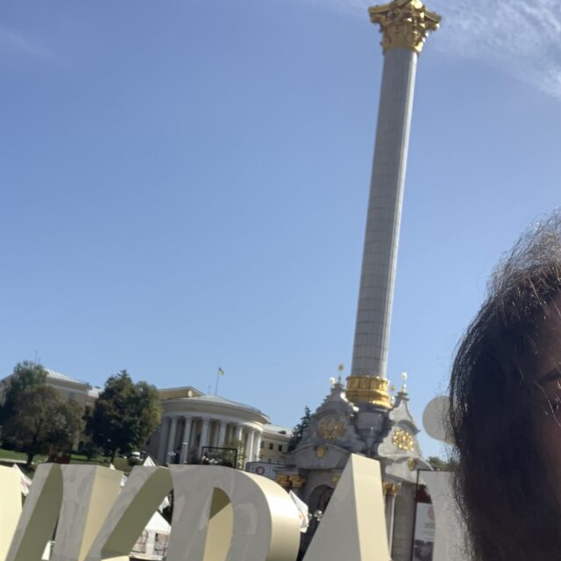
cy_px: 343
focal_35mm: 53
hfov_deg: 32.1
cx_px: 232
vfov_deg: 32.1
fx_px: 972
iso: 16
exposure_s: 1/806
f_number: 2.2
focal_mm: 2.87
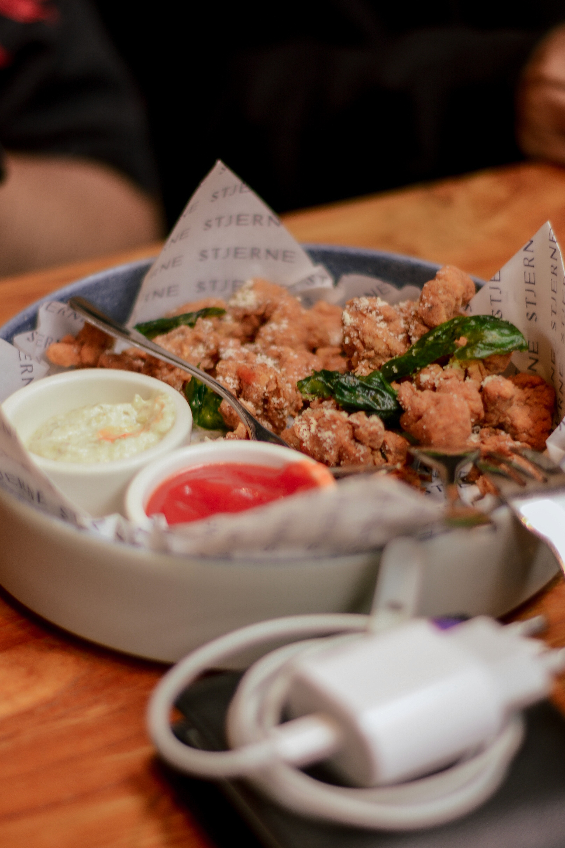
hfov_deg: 14.7
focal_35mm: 93
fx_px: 2189
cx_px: 297
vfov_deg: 21.9
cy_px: 440
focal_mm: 50
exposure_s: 1/100
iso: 125
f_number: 1.8
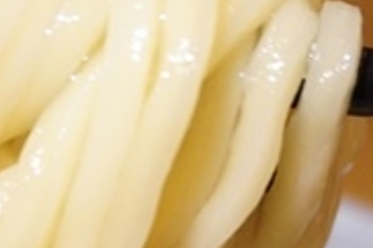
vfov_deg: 6.0
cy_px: 532
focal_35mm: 220
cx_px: 6
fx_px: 2277
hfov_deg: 9.3
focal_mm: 26
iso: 400
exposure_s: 1/60
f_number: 4.5
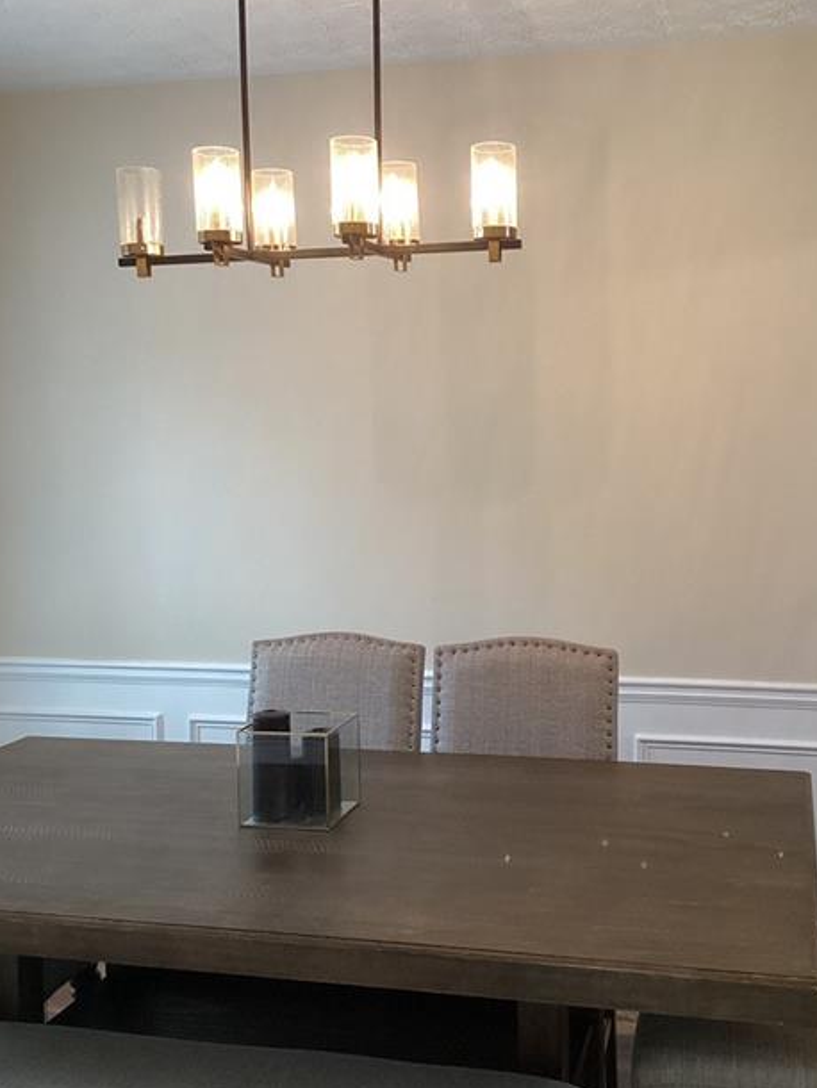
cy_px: 526
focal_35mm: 39
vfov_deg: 47.8
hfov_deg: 36.7
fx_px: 1226
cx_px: 498
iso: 250
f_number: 2.4
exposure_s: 1/60
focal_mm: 3.3
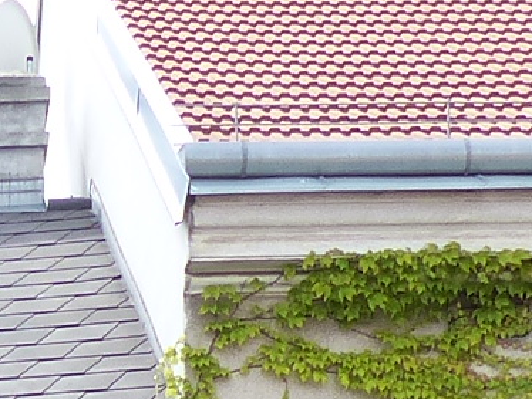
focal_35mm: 171
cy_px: 1122
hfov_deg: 10.9
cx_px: -373
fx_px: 2630
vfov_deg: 7.7
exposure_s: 1/320
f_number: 4
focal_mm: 4.5
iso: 160
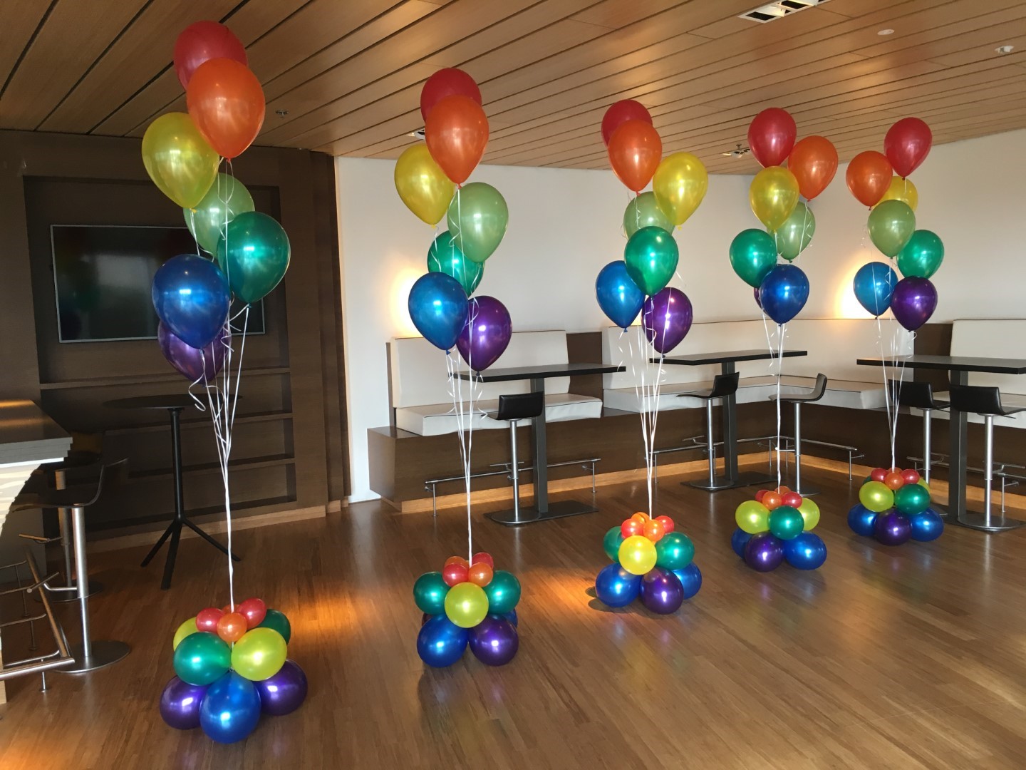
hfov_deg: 61.7
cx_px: 513
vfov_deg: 48.2
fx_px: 860
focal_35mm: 29
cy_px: 385
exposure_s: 1/33
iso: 80
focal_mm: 4.15
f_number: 2.2
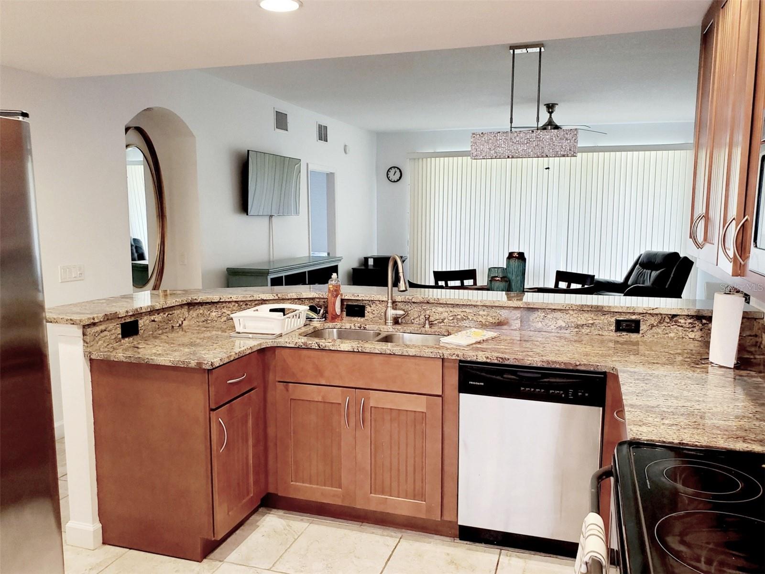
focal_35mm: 26
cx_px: 382
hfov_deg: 67.3
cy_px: 287
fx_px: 575
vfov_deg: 53.1
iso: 200
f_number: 2.4
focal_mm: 4.3
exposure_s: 1/39.1
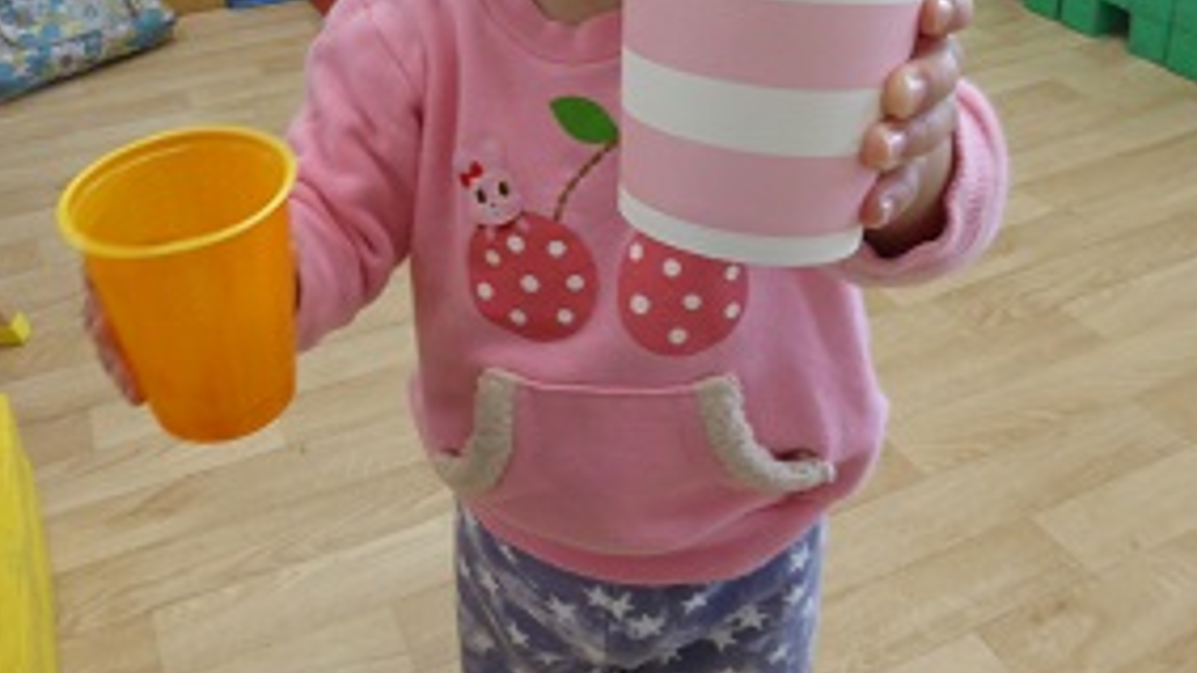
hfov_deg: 53.9
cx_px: 541
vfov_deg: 30.7
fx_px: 1174
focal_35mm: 37
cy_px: 80
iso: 200
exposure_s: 1/60
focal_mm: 4.3
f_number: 3.3
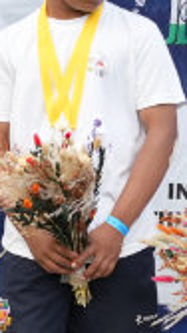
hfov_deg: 5.9
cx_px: -105
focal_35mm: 205
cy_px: 296
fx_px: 1806
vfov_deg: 10.5
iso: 250
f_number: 2.8
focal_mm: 32
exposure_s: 1/800
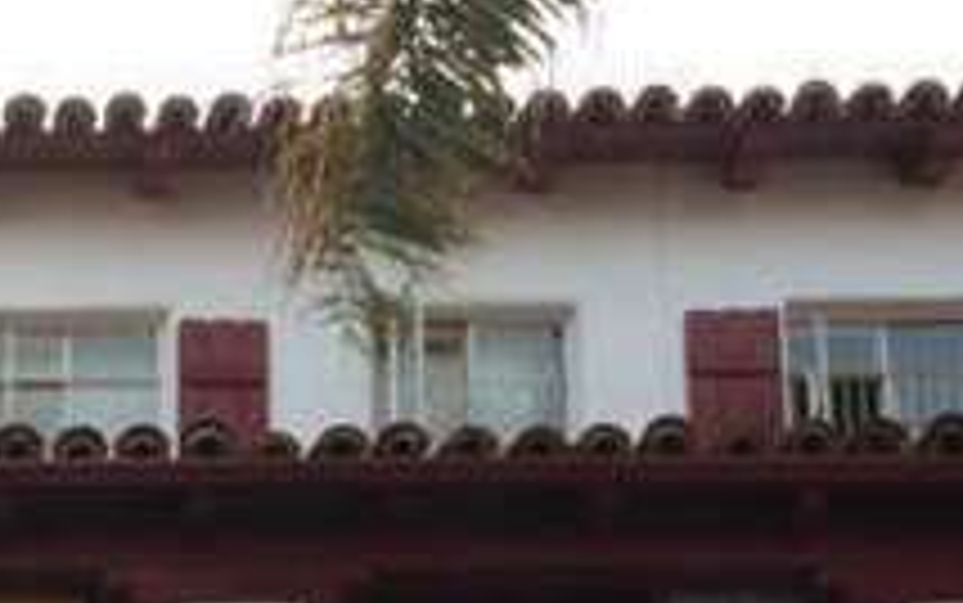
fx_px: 3125
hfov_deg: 16.6
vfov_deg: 10.3
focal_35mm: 119
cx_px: -252
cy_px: 1112
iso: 50
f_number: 2.2
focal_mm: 4.12
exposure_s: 1/60
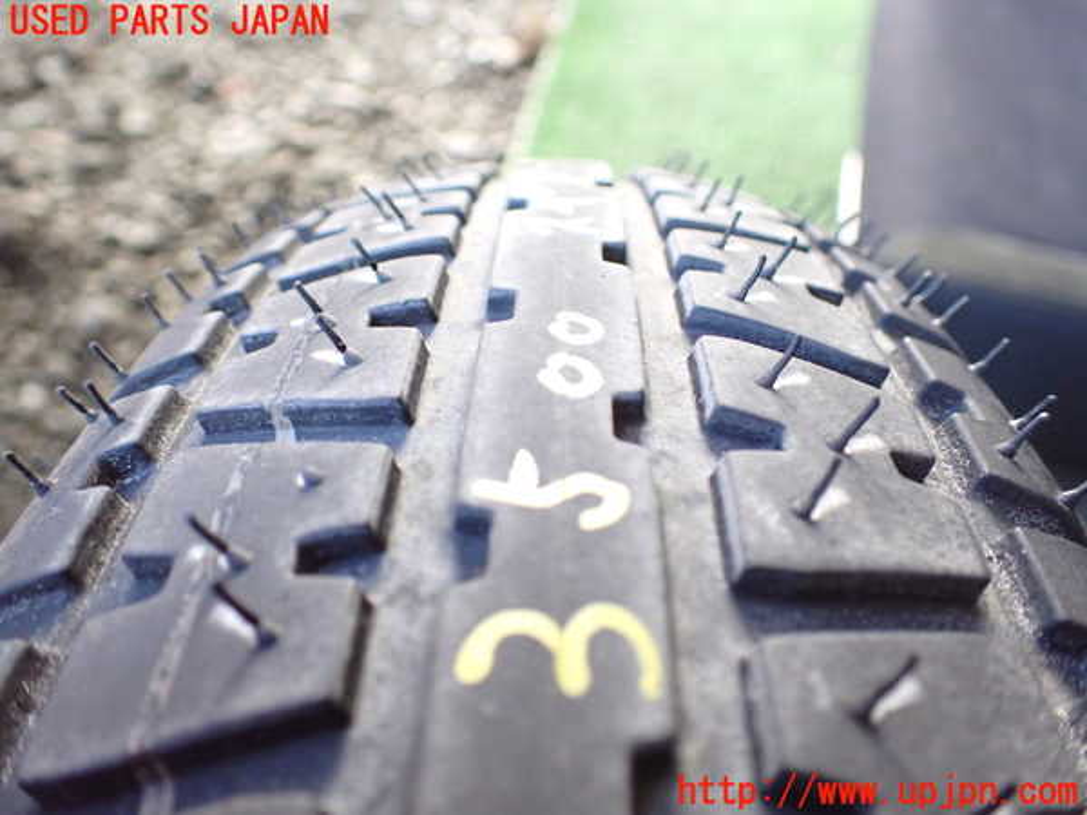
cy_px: 408
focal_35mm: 30
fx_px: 942
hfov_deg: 60.0
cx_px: 544
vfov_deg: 46.8
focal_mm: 5.4
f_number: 2.3
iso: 800
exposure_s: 1/125
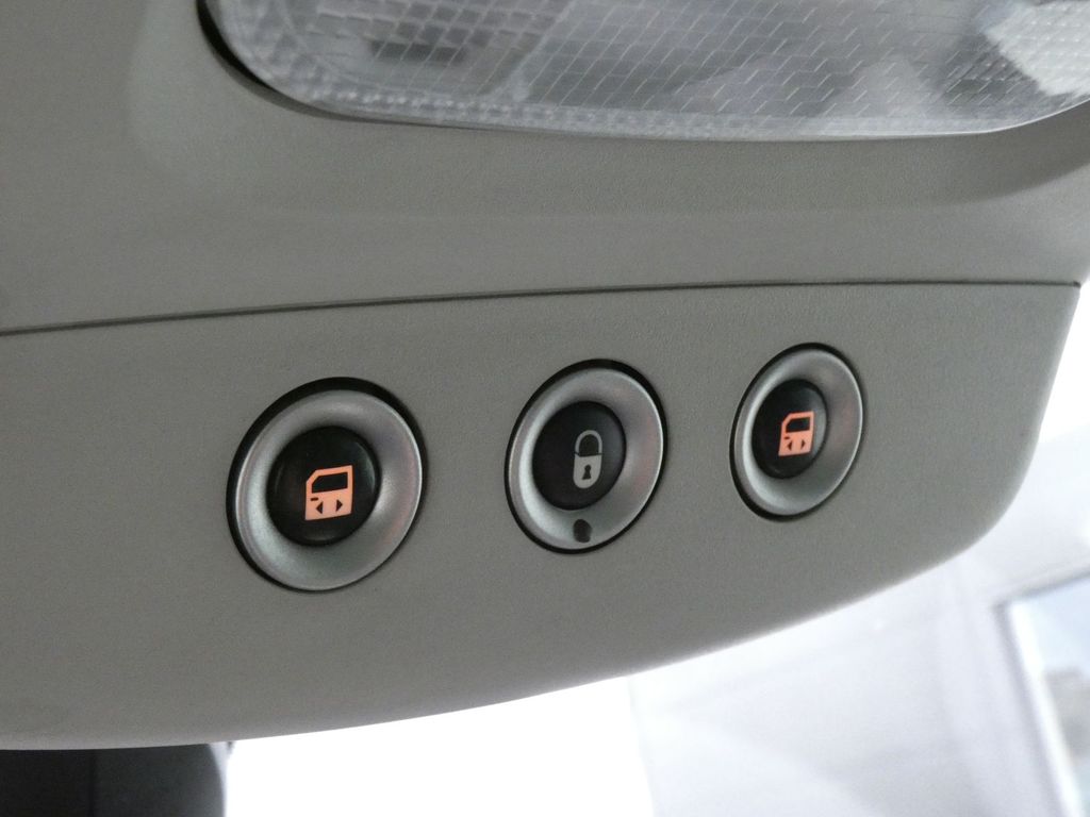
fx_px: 1669
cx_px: 545
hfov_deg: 36.2
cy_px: 408
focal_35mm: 53
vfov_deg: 27.5
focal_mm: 9.5
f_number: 5.6
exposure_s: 1/60
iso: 1600
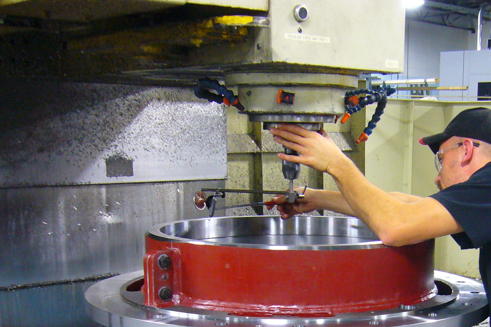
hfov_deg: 31.6
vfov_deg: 21.0
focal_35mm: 63
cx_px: 337
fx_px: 859
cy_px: 312
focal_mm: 5.8
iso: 200
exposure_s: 1/8
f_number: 2.8
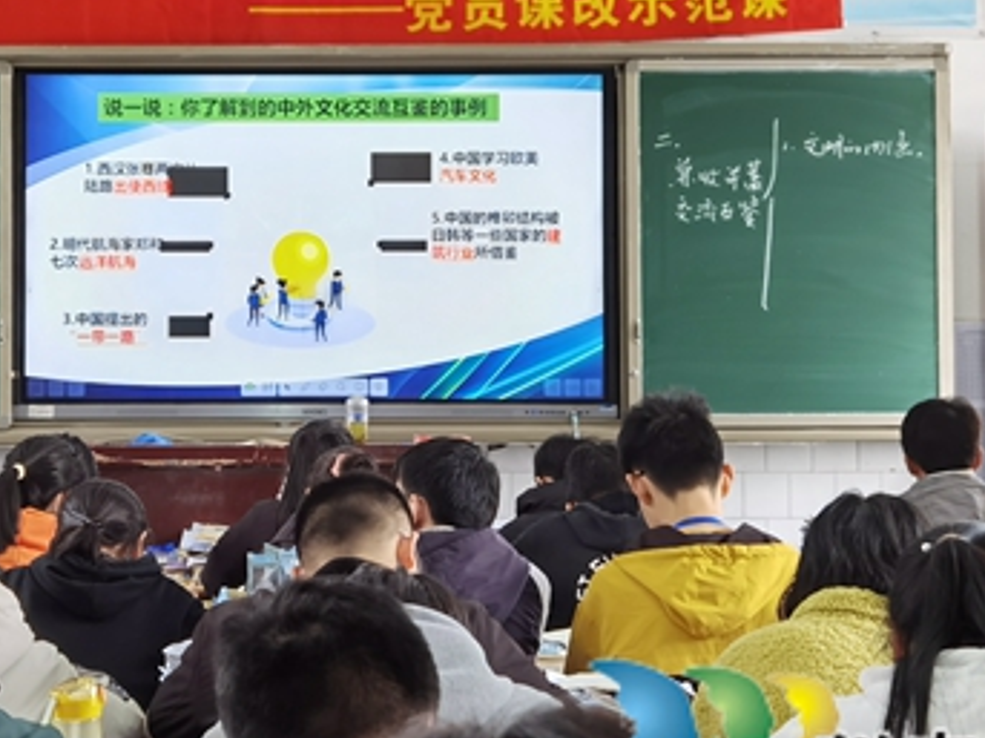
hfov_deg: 23.1
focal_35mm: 84
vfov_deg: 17.5
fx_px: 2389
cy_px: 241
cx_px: 287
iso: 50
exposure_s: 1/56.8
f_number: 1.9
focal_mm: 6.71
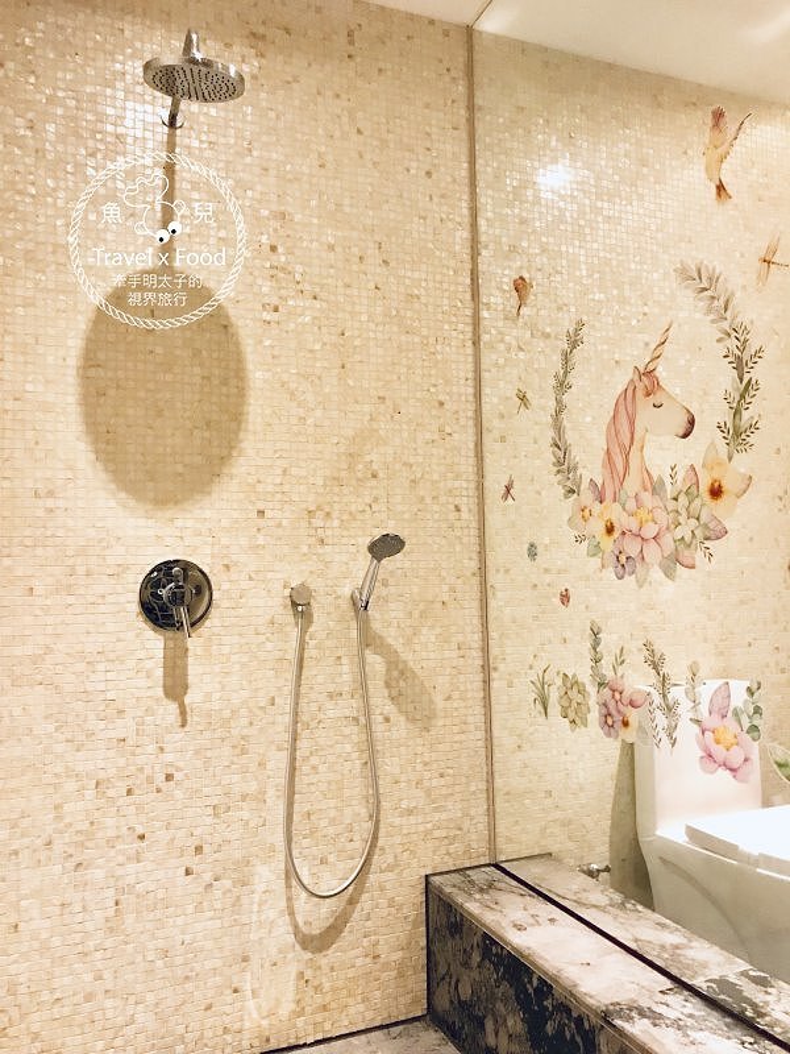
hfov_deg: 49.7
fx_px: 852
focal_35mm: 28
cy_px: 527
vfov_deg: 63.4
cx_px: 395
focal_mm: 3.99
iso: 100
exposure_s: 1/11
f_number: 1.8
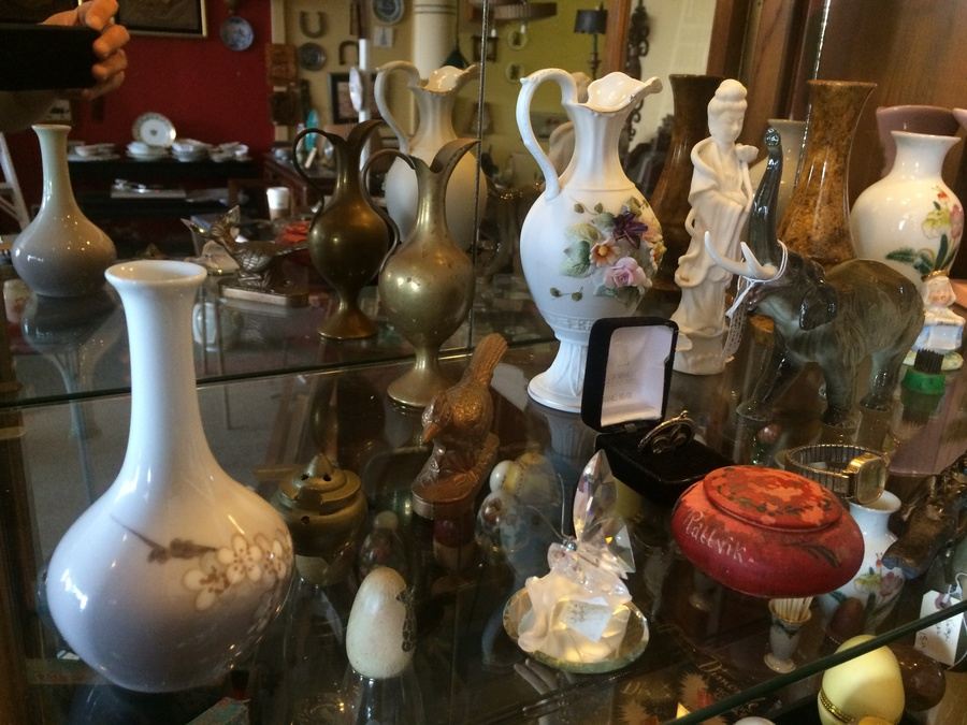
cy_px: 362
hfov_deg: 60.0
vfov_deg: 46.8
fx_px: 838
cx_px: 484
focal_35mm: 30
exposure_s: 1/30
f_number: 2.2
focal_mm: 4.12
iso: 250
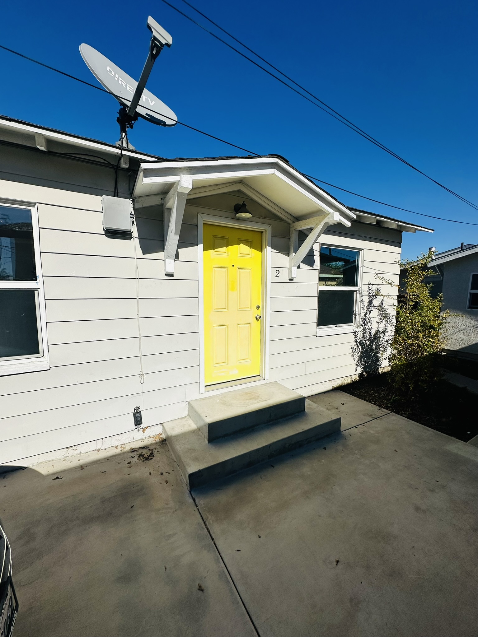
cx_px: 239
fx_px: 258
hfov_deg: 85.7
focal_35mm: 14
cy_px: 318
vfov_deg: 102.1
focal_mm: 2.22
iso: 50
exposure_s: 1/7813
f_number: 2.2
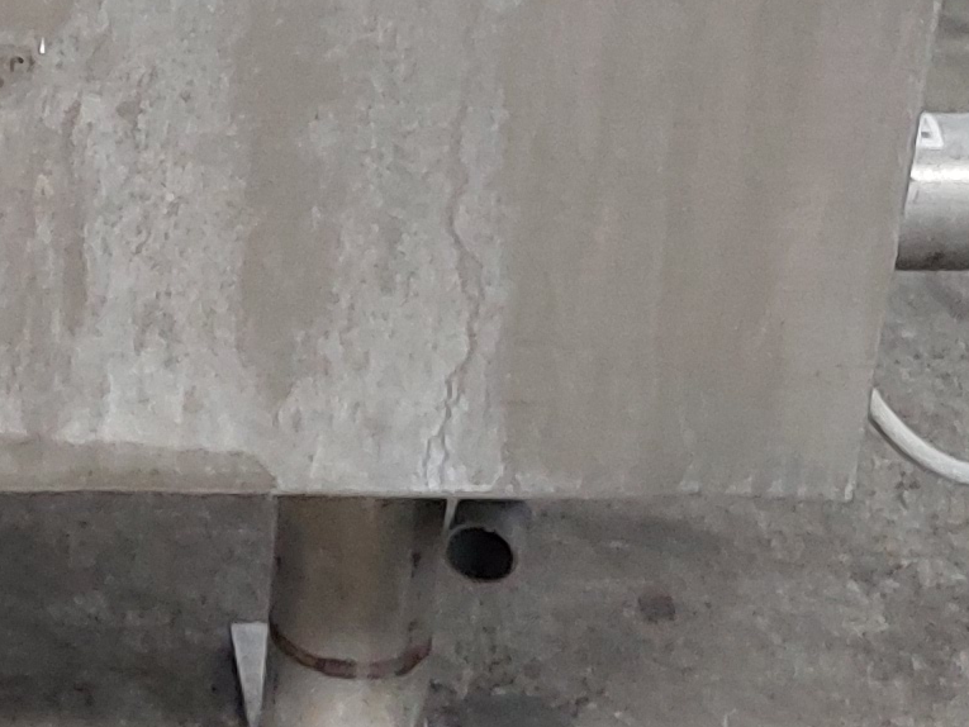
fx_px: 4032
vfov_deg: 10.2
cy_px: 38
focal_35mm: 144
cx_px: -138
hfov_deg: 13.4
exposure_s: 1/50
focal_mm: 4
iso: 125
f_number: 1.8
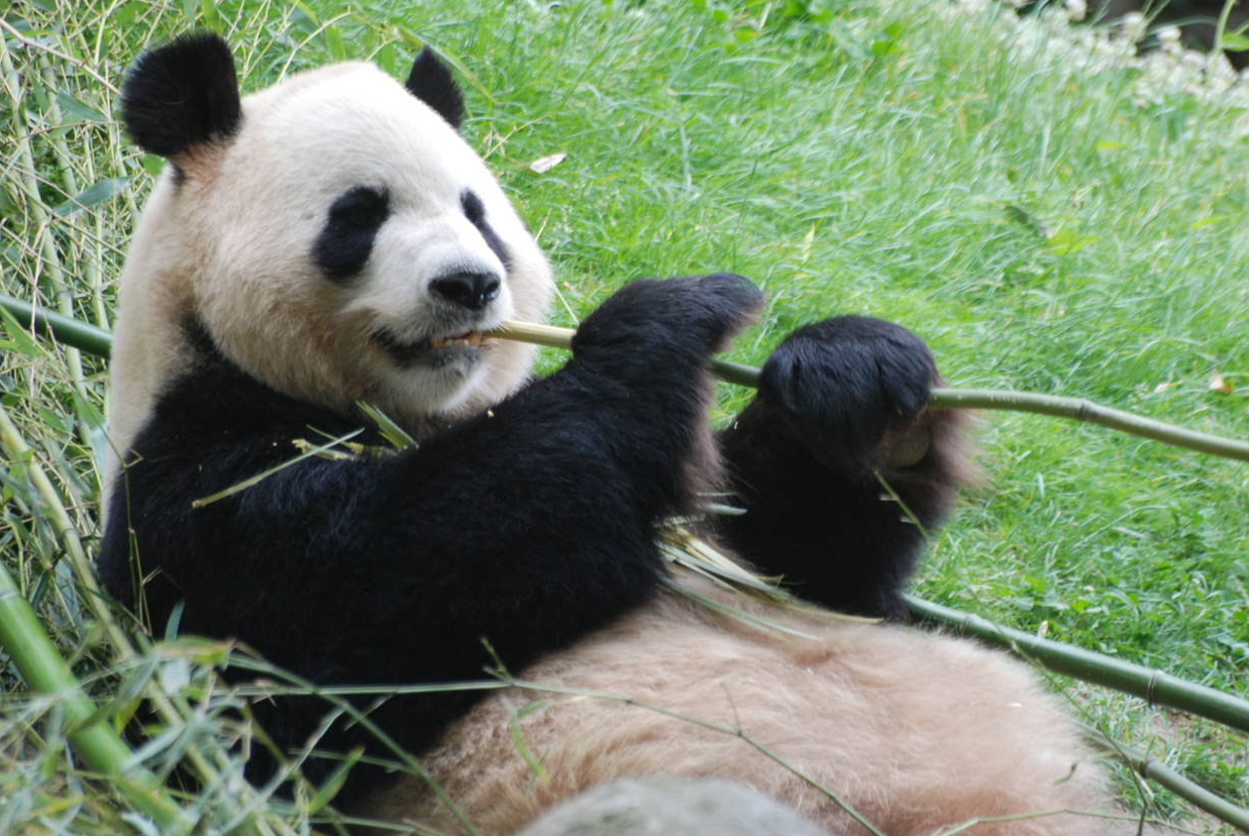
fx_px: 20216
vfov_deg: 2.4
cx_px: 787
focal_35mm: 582
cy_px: 377
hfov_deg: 3.5
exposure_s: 1/100
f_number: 5.6
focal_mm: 300
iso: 400
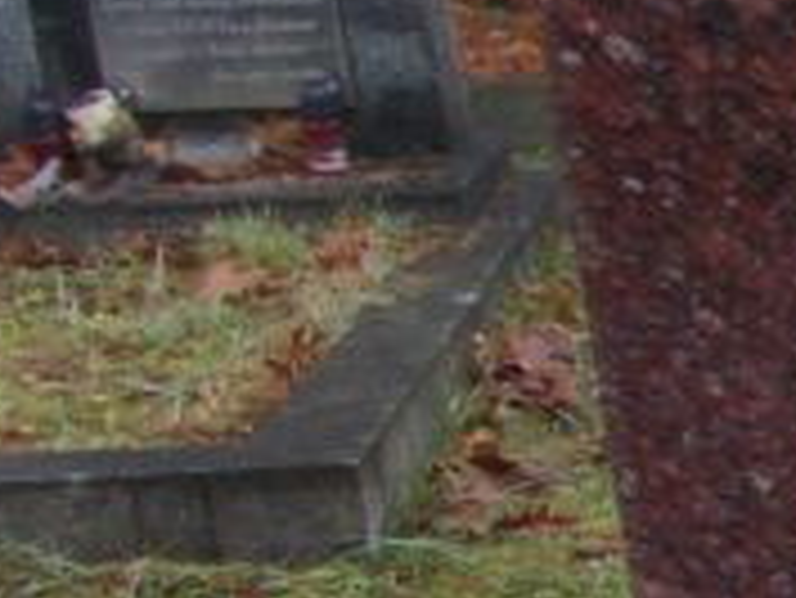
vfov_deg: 9.7
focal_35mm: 150
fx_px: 3452
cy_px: 791
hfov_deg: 10.3
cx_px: 2231
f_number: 3.2
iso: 80
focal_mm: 4.6
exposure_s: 1/30
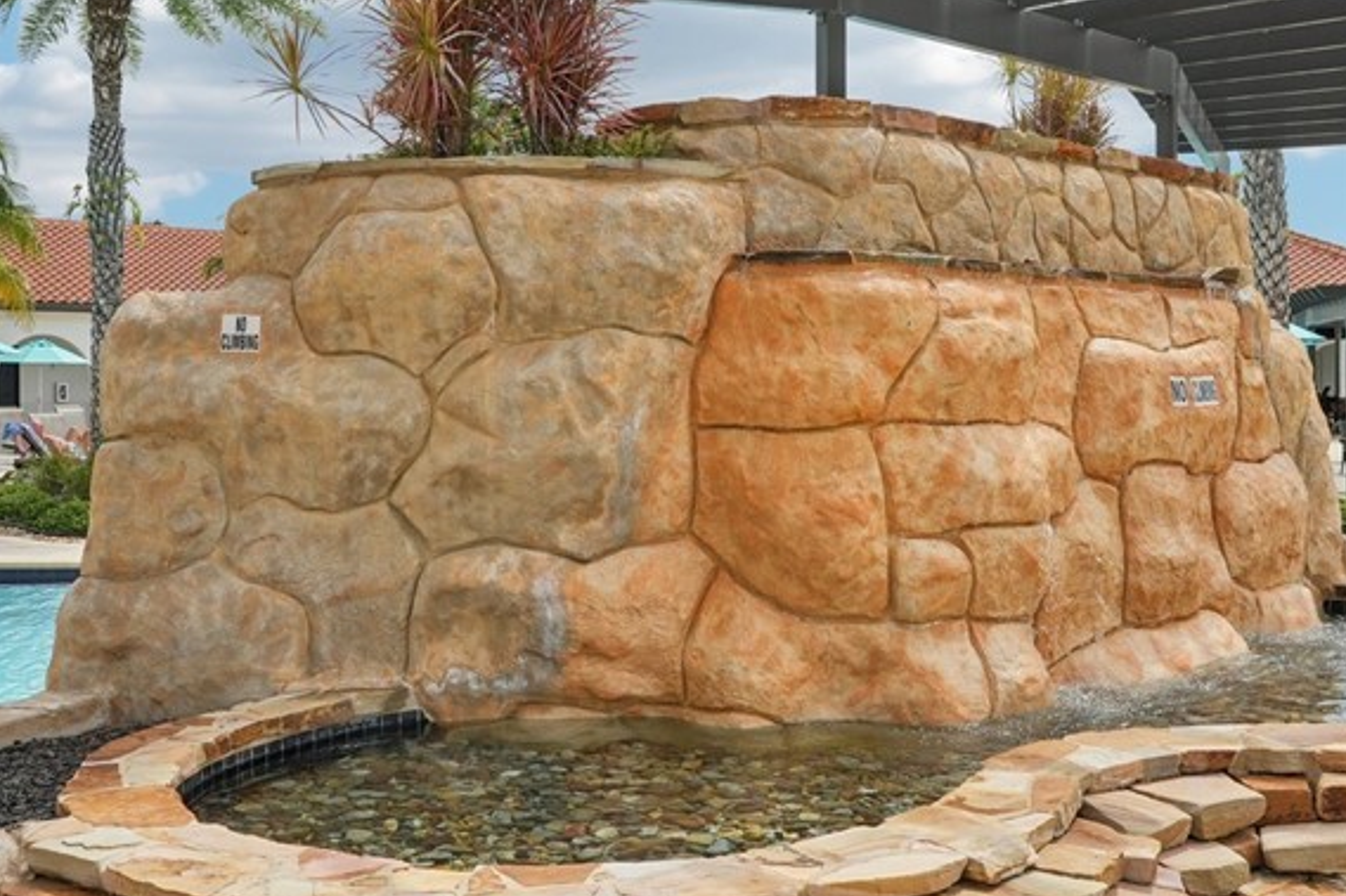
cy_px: 351
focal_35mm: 42
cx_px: 752
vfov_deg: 31.8
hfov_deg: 46.3
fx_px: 1570
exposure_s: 1/1250
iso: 400
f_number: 8
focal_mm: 22
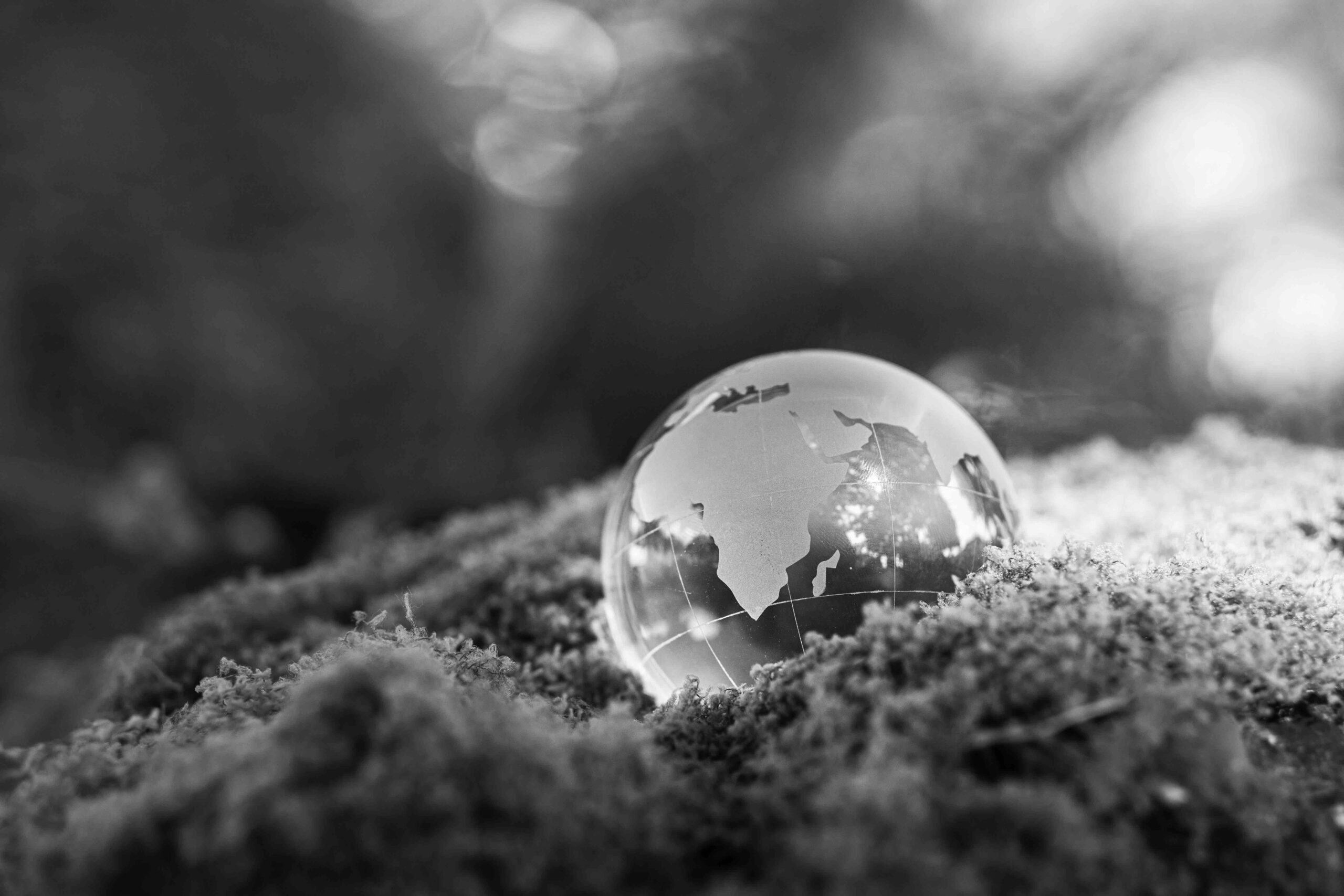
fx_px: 3136
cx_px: 672
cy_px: 448
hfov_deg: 24.2
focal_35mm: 84
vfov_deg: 16.3
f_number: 2
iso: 160
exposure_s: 1/500
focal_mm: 56
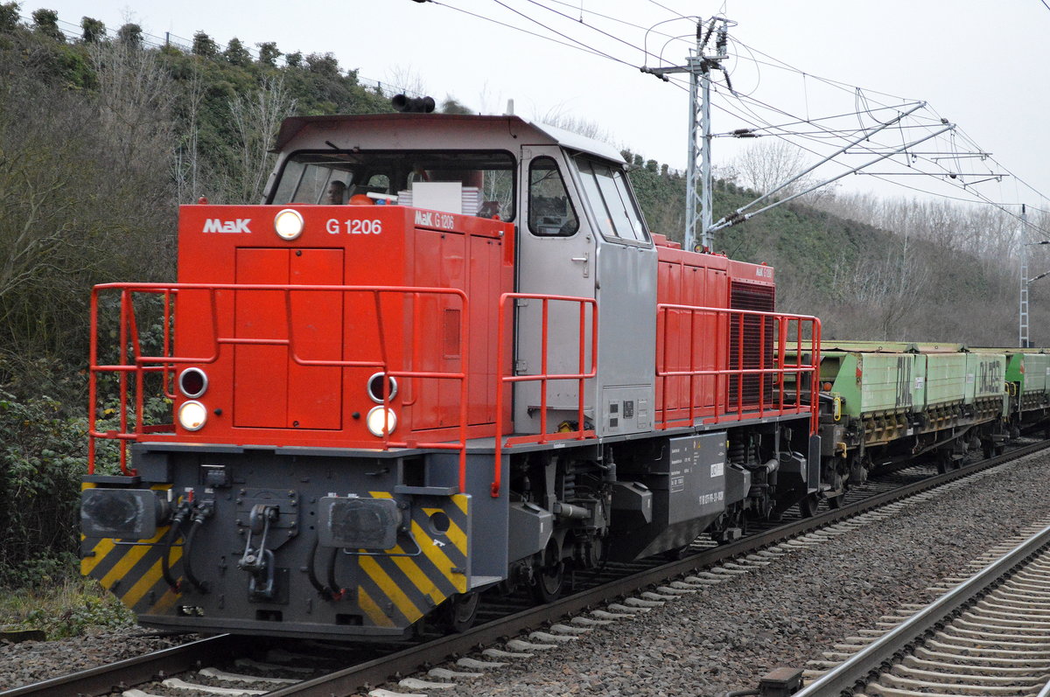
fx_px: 2403
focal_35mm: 82
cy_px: 348
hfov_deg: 24.6
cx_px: 525
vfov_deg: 16.5
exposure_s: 1/500
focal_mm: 55
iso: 3200
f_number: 5.6
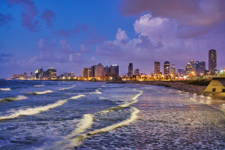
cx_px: 112
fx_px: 212
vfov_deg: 38.9
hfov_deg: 55.8
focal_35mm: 34
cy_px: 75
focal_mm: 34
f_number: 5.6
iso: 800
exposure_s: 1/3
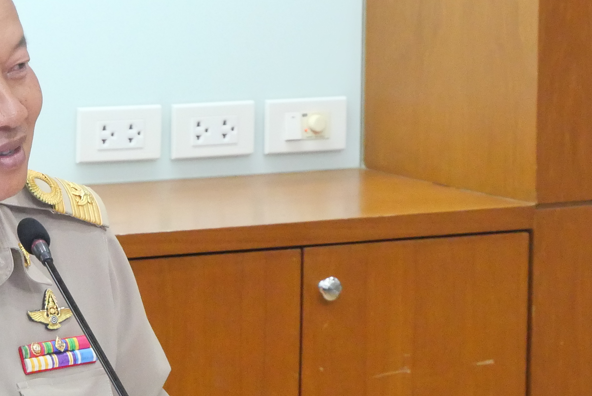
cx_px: 73
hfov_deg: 6.4
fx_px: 5266
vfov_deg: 4.3
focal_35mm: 320
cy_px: 208
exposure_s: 1/25
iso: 3200
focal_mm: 60
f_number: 7.1
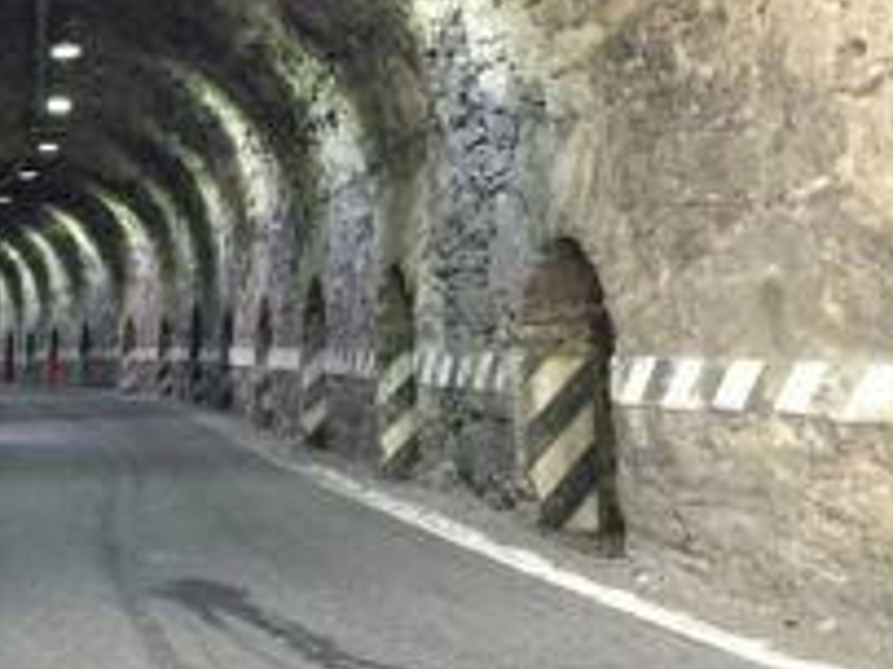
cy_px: 180
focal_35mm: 66
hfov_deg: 28.5
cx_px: 130
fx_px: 1702
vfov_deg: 22.1
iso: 250
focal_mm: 4.15
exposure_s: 1/30
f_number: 2.2
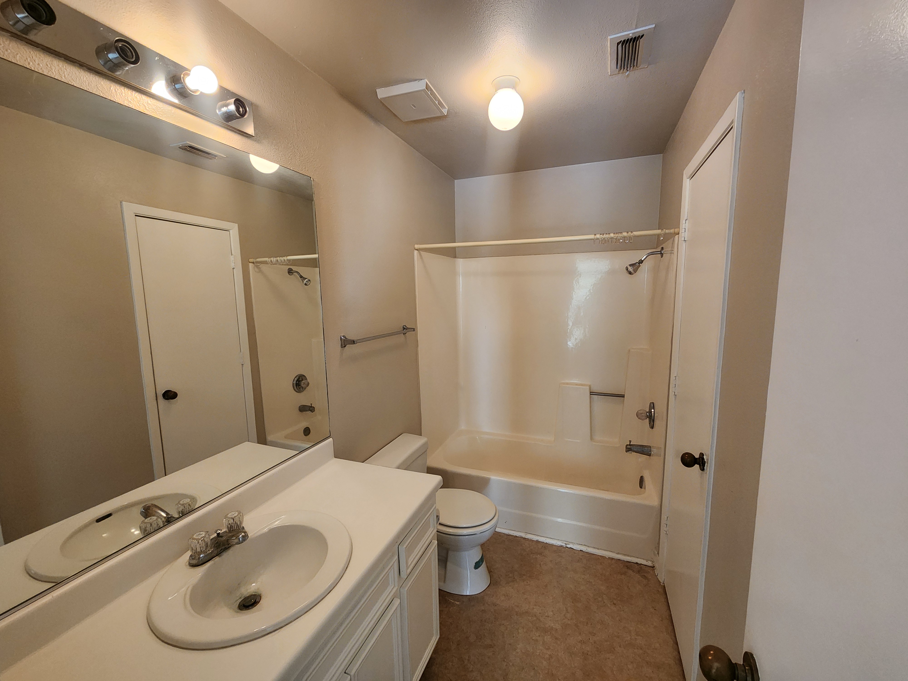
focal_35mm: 13
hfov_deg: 106.2
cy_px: 340
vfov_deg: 89.9
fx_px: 341
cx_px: 454
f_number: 2.2
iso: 320
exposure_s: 1/60
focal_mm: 2.2
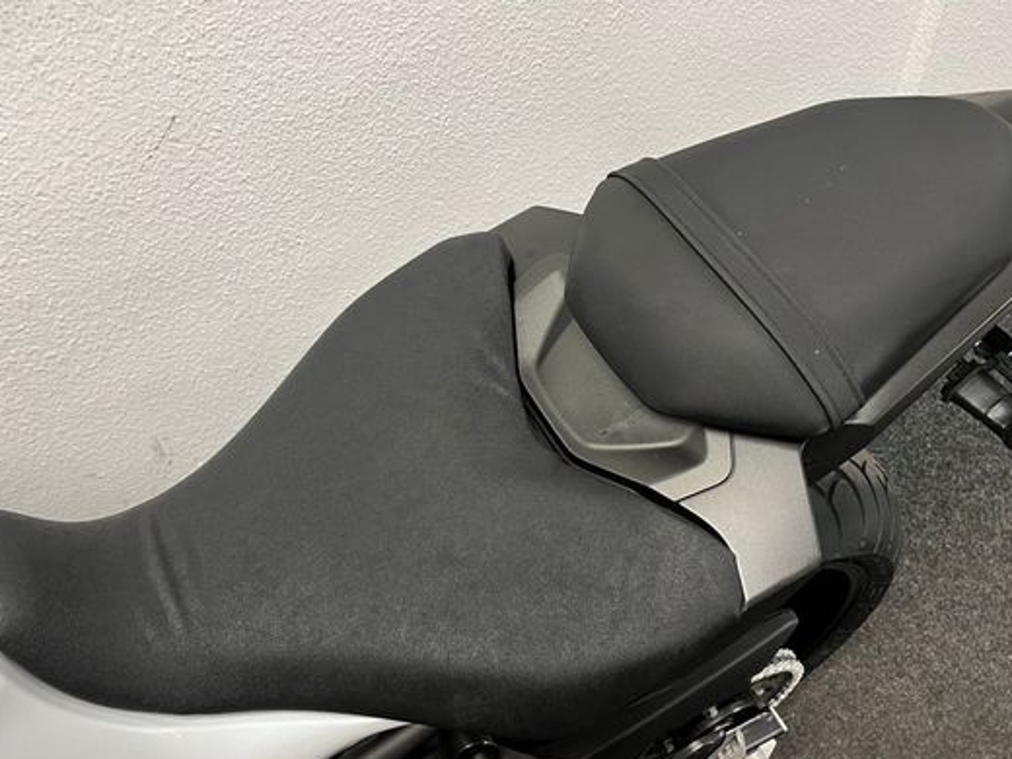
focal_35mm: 32
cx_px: 531
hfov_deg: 56.8
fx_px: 936
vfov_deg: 44.1
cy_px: 411
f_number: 1.6
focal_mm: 5.1
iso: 125
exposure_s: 1/50
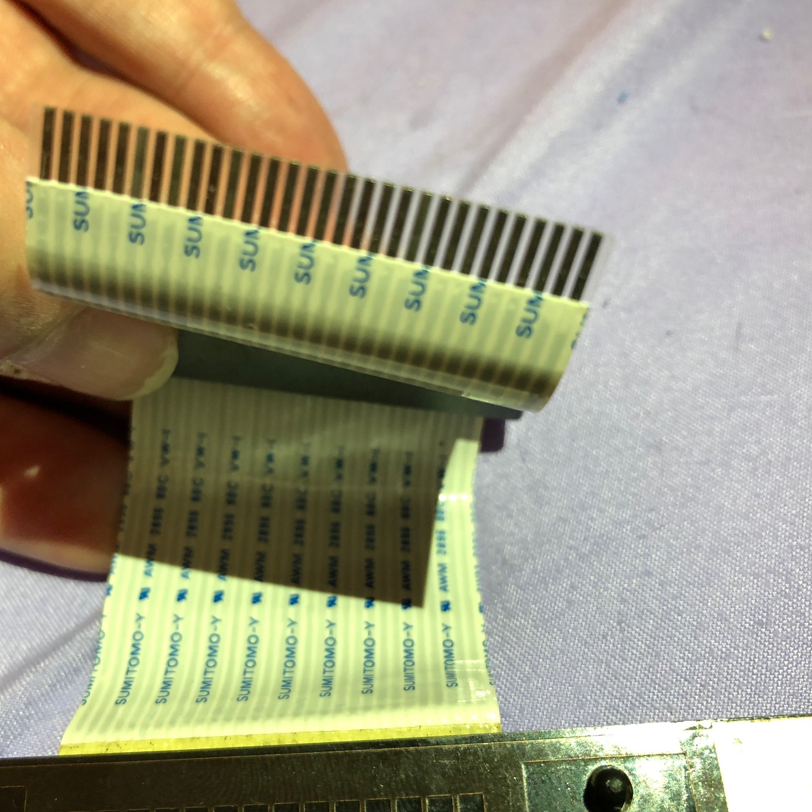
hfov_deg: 48.0
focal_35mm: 34
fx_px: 902
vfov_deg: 48.4
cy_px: 416
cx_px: 308
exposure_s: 1/16
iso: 50
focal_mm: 4
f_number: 1.8
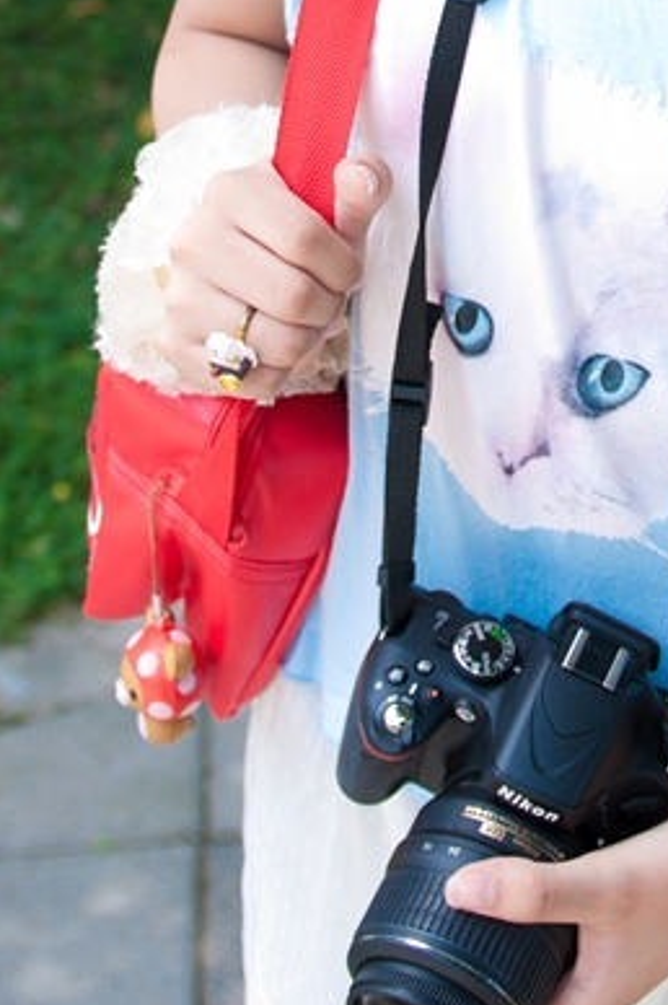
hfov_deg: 14.7
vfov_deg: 21.0
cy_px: -163
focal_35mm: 91
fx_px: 2537
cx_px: 713
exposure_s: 1/250
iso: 200
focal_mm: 24
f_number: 3.5
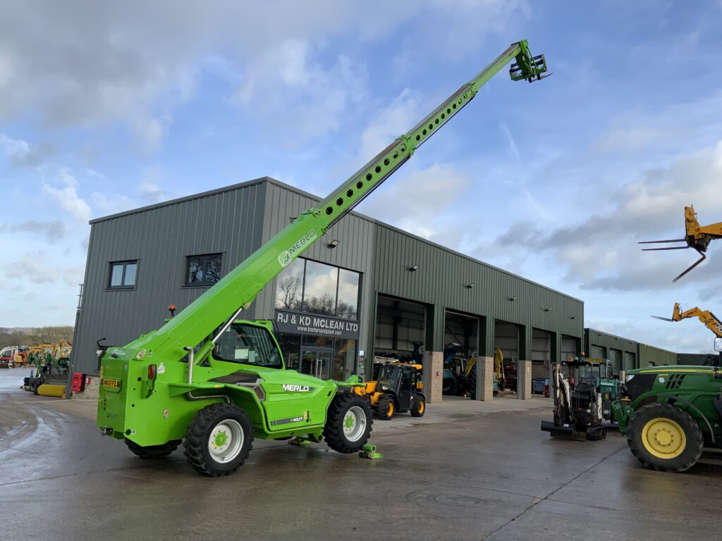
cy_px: 270
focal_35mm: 29
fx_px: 605
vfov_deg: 48.2
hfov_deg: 61.7
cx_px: 361
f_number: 1.8
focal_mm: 3
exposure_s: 1/1221
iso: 16
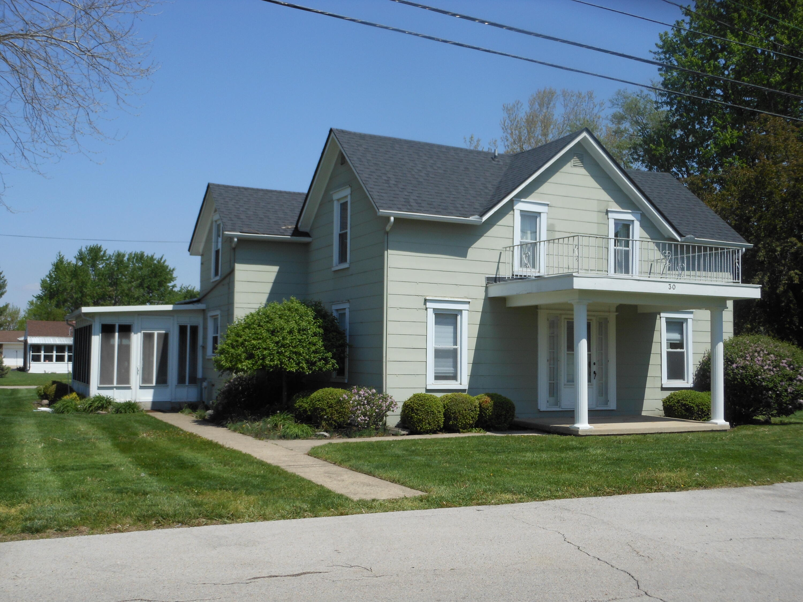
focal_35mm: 39
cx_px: 402
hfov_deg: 47.9
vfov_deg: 36.8
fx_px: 905
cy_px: 301
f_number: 4.3
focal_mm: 6.9
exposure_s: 1/800
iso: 80
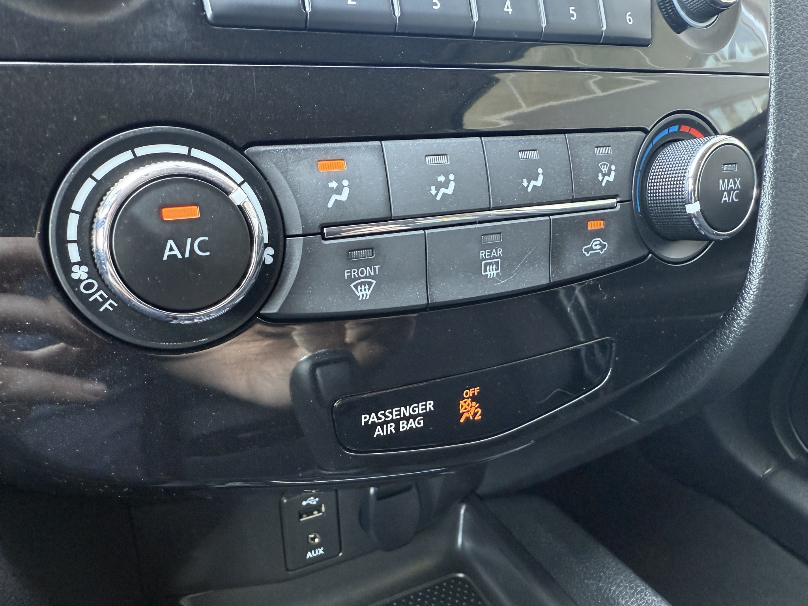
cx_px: 404
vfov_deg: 56.8
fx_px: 560
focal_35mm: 24
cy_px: 303
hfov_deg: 71.6
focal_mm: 2.22
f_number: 2.2
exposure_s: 1/60
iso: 320
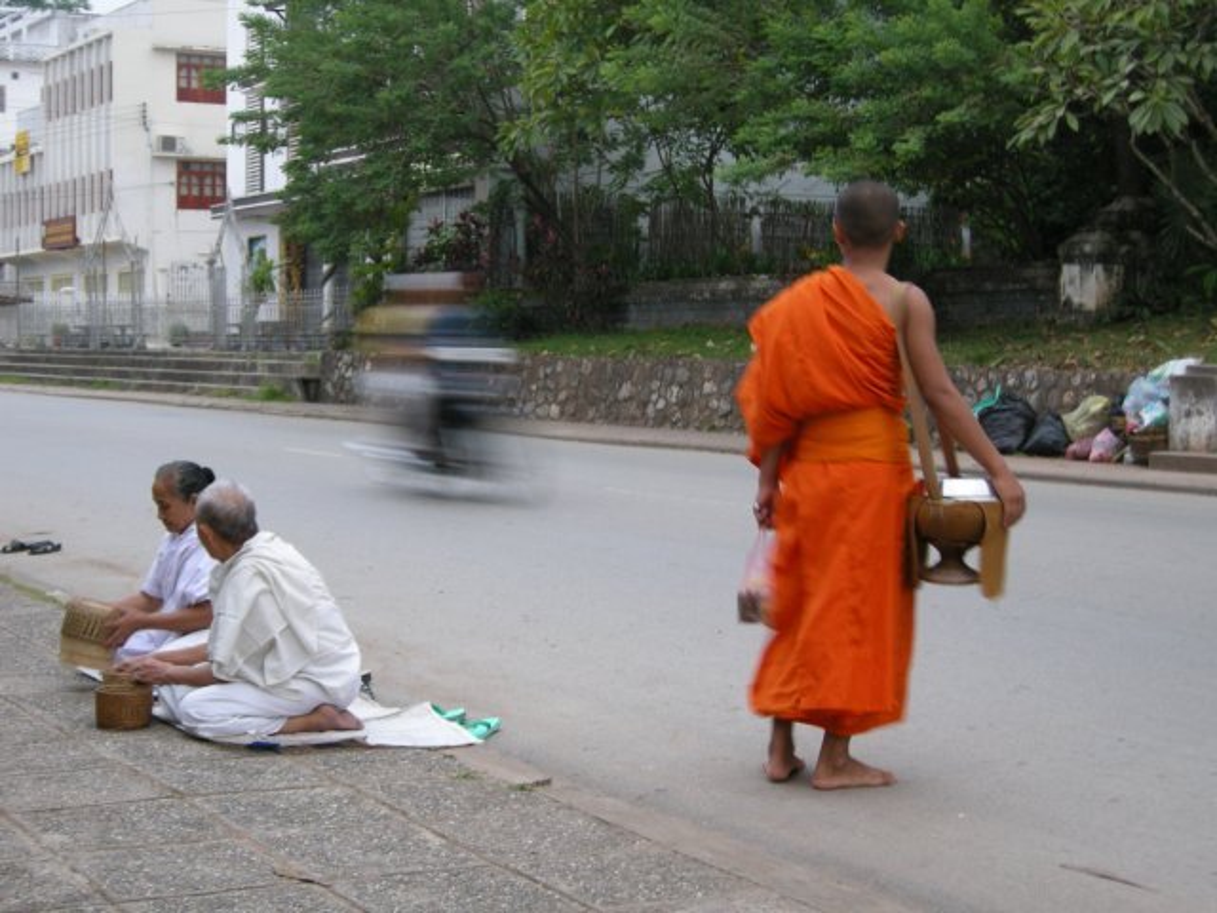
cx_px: 608
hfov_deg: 31.2
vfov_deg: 23.7
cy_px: 456
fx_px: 2180
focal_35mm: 62
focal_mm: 12.9
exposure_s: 1/7.9
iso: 117
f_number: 3.5
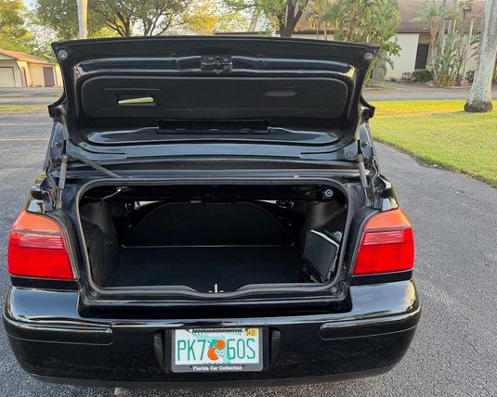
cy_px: 211
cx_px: 213
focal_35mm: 28
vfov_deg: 51.5
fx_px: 412
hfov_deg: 61.9
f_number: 1.78
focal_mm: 6.76
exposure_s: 1/121
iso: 125
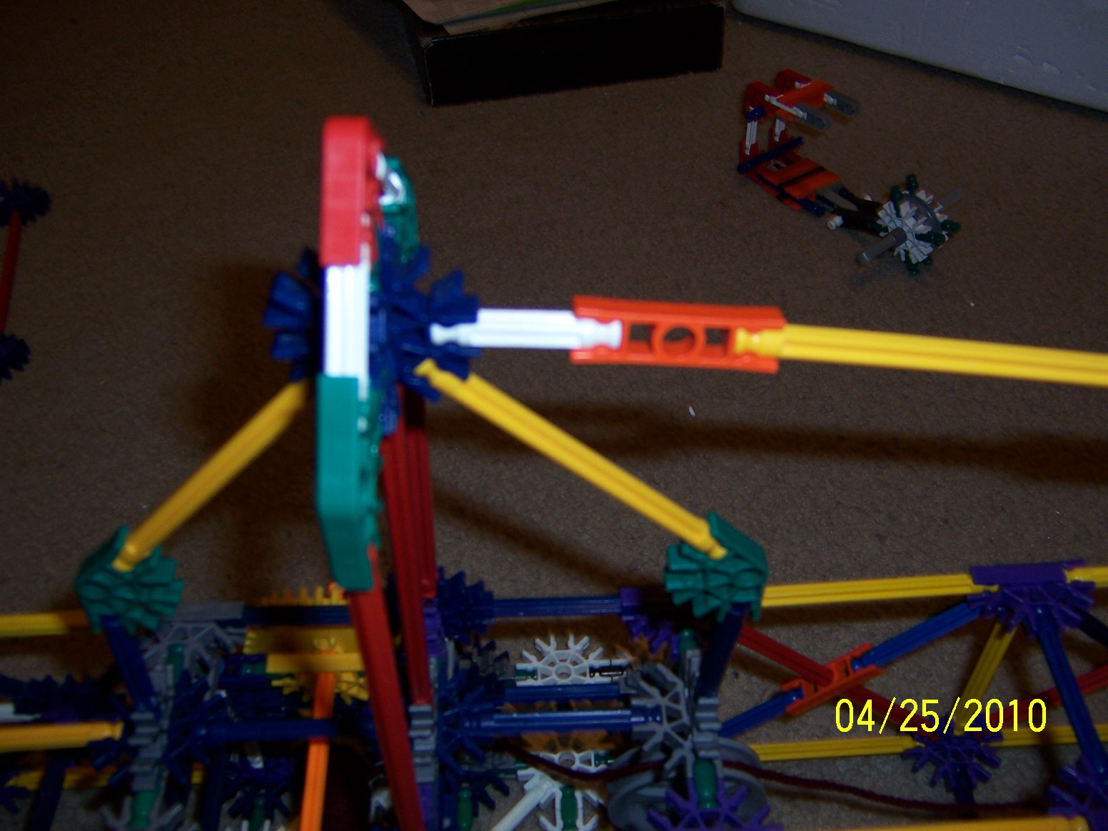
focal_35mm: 33
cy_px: 416
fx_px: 1056
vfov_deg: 42.9
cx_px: 554
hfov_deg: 55.4
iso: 80
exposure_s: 1/60
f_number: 2.8
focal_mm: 5.5
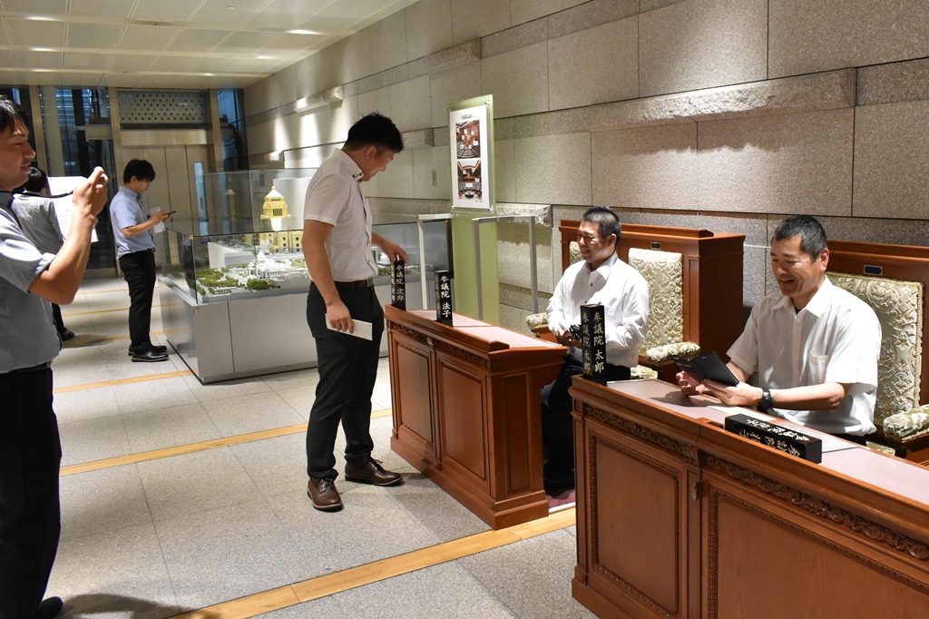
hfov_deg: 67.4
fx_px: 696
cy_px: 310
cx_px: 464
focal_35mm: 27
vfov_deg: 47.9
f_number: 5.6
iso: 2500
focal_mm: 18
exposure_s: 1/160
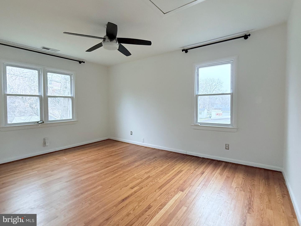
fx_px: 122
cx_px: 150
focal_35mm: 14
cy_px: 113
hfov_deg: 102.1
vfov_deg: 85.6
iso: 400
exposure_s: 1/120
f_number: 2.2
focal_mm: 2.22
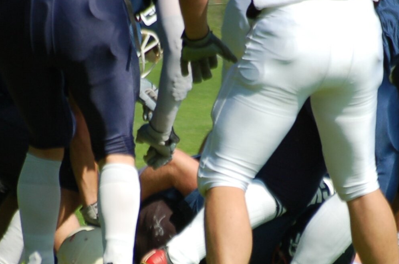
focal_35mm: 994
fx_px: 10996
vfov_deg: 1.4
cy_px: 198
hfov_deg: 2.1
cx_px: 233
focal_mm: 300
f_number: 5.6
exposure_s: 1/1000
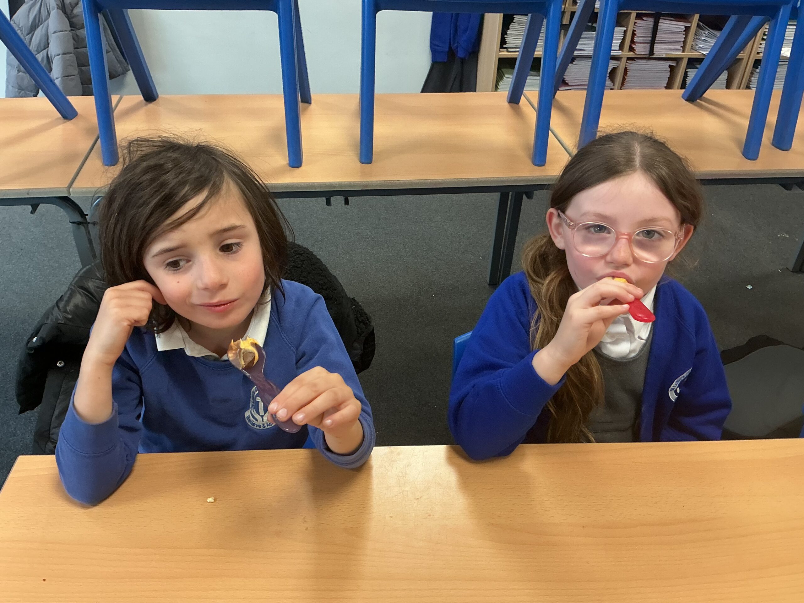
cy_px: 302
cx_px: 402
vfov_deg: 48.2
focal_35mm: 29
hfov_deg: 61.7
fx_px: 674
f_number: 1.8
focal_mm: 3
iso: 125
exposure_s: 1/60
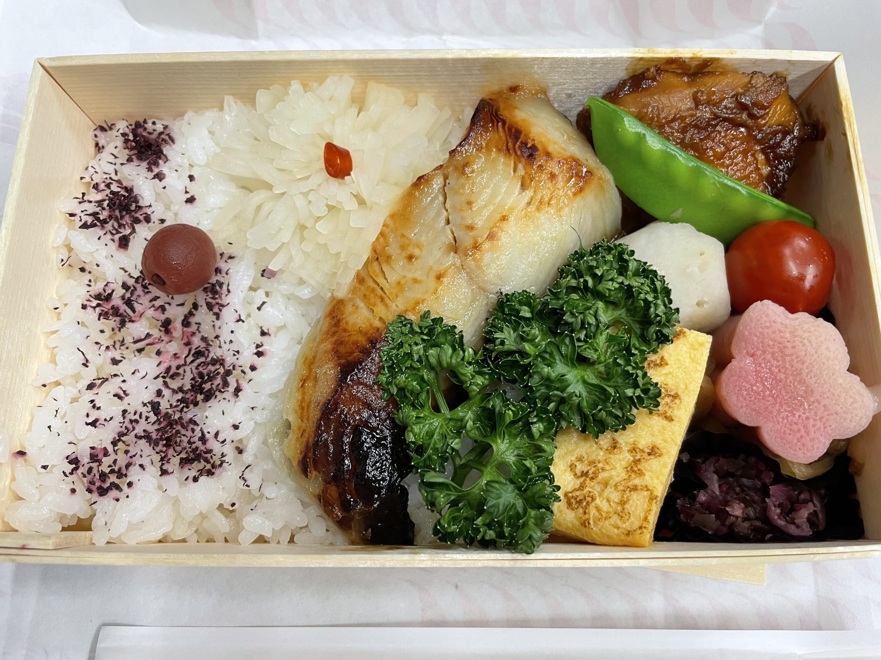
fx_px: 662
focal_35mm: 26
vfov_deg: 53.1
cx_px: 440
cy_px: 330
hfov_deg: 67.3
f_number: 1.6
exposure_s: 1/60
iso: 100
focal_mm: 4.2
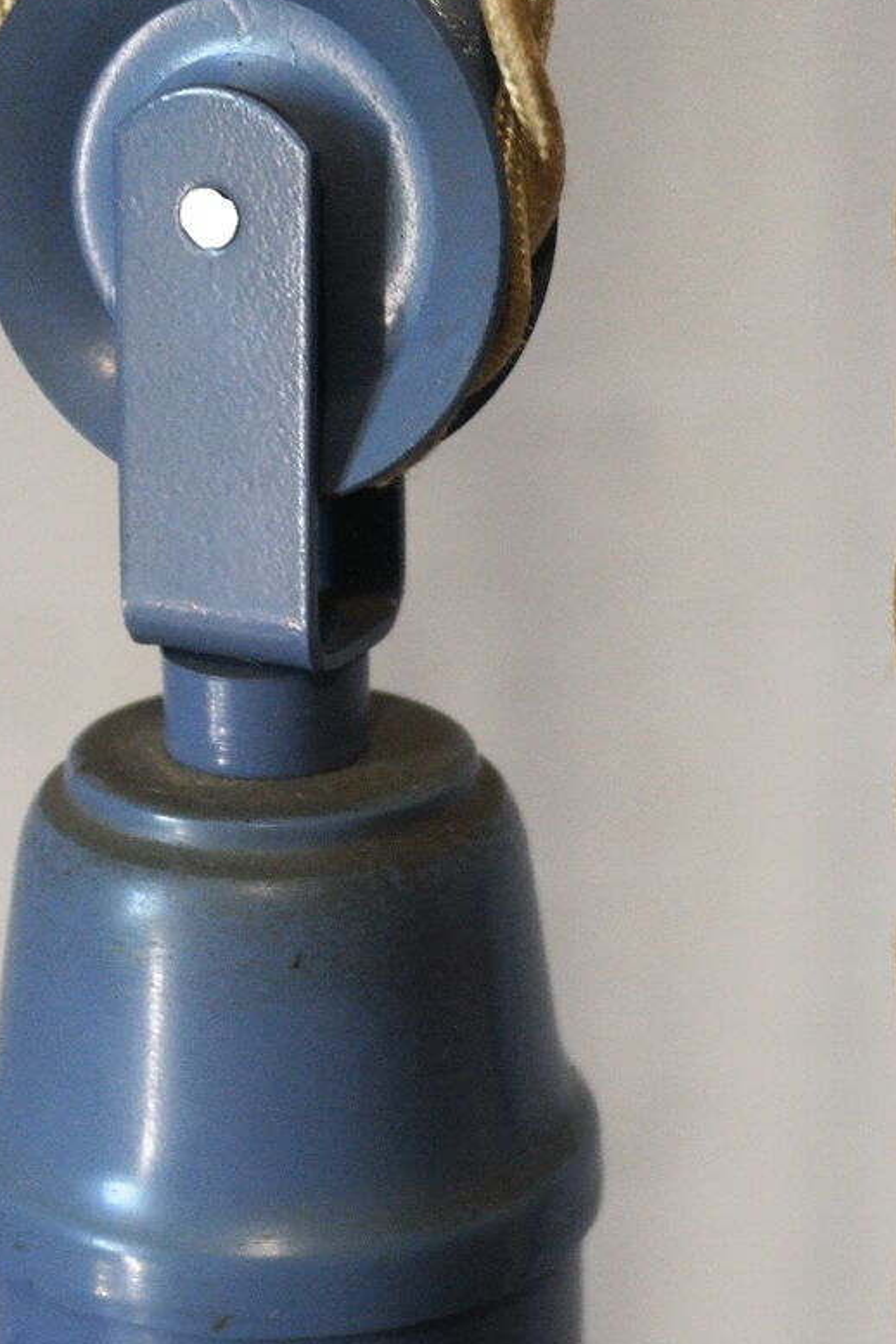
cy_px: 1109
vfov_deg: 18.6
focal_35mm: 109
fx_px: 4069
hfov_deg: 12.6
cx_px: 540
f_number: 4.5
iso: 800
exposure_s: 1/60
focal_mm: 32
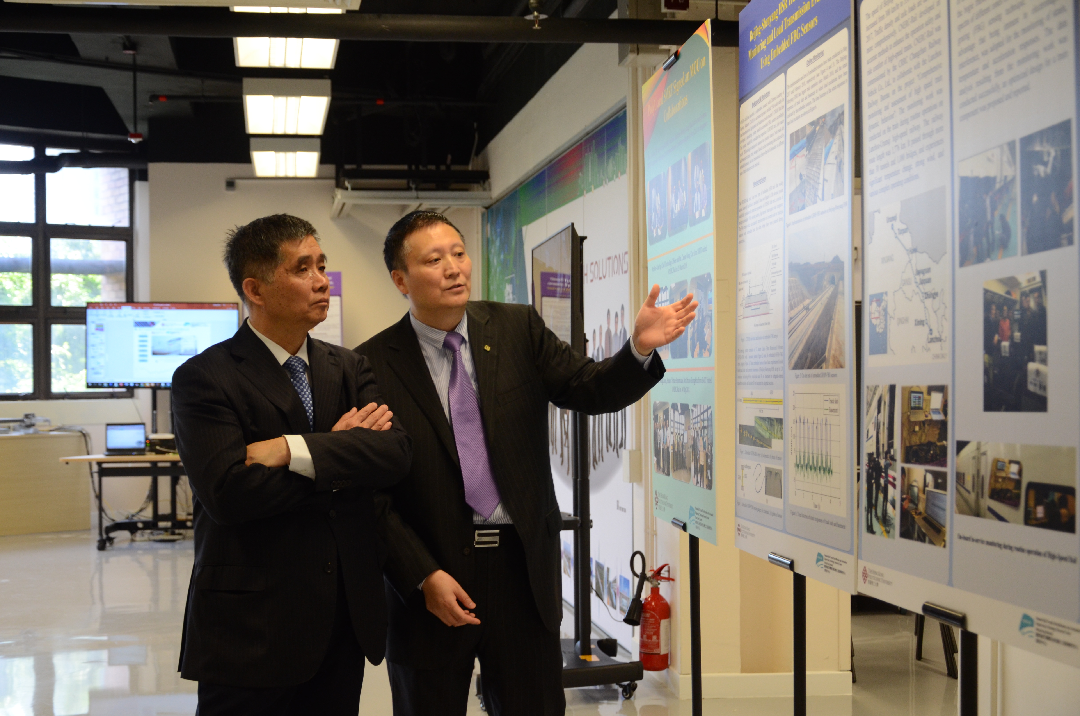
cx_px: 540
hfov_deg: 37.9
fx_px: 1572
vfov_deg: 25.6
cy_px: 358
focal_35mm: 52
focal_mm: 35
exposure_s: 1/80
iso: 800
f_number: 4.5
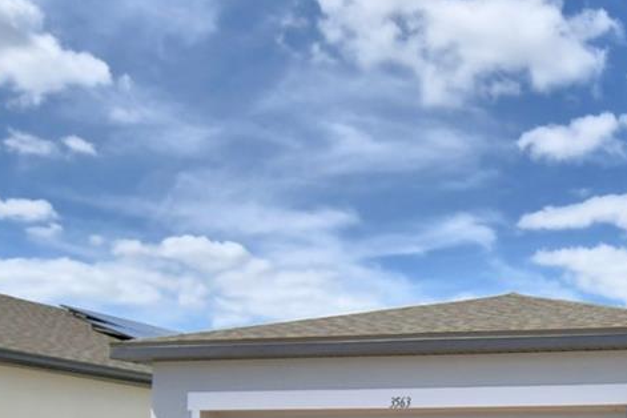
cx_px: 647
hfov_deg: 34.8
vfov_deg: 24.8
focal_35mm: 51
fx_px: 888
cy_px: 450
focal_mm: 10
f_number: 4.5
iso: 100
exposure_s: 1/2000
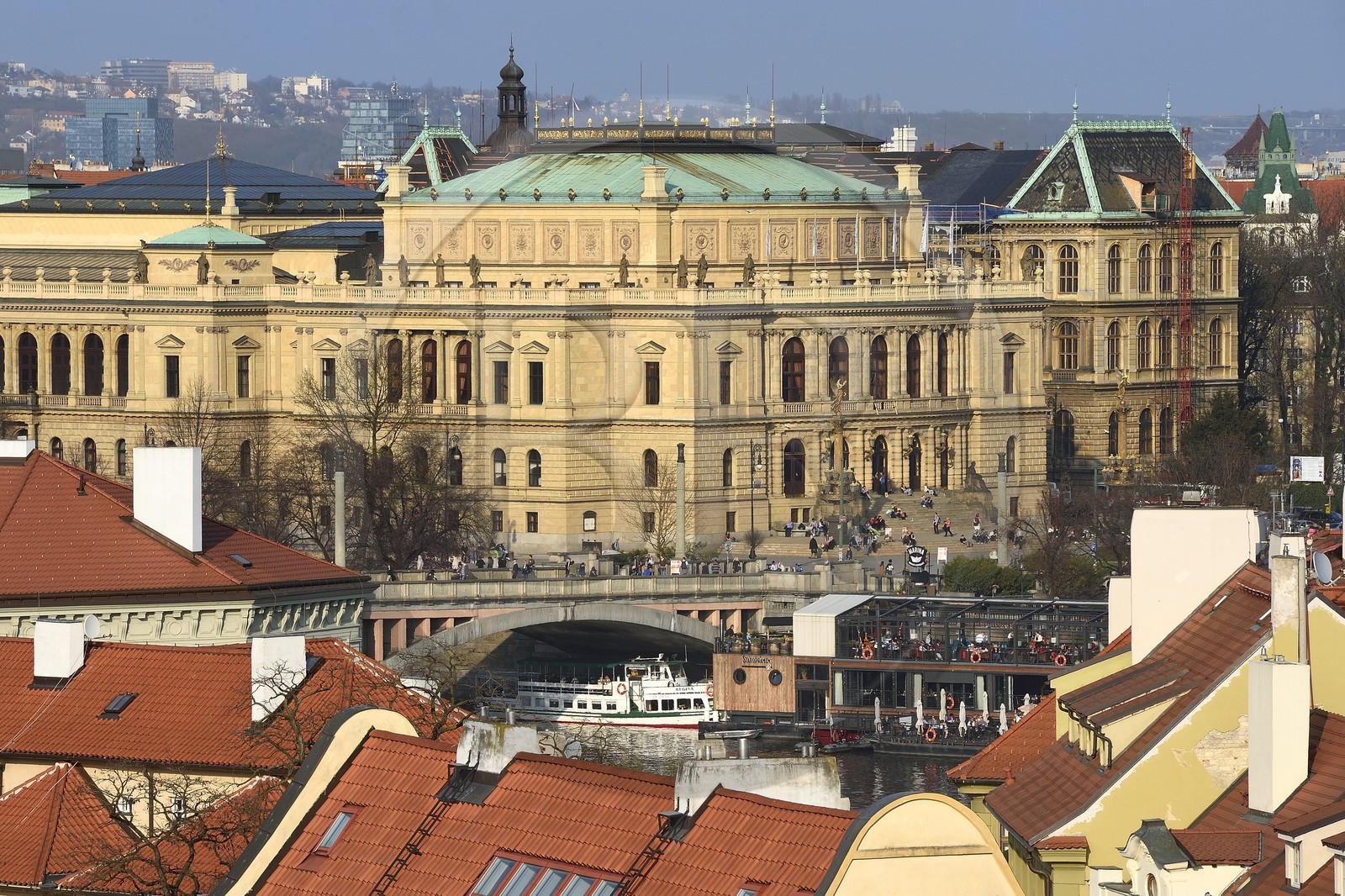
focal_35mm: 200
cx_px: 672
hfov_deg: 10.3
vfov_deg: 6.9
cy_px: 448
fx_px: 7470
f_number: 13
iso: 200
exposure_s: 1/250
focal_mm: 200
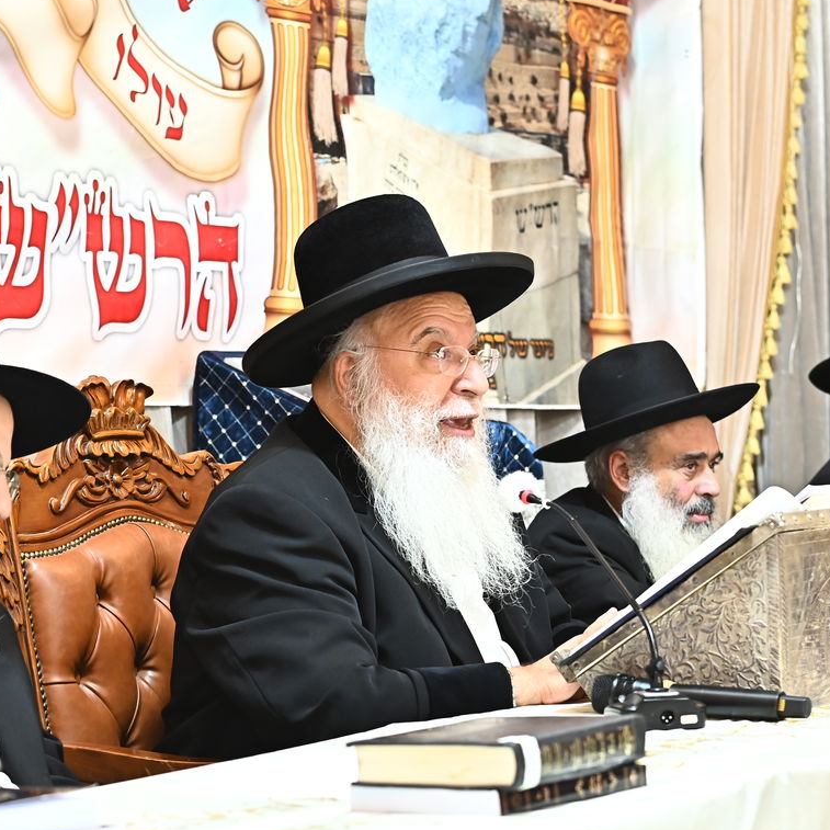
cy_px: 424
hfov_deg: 15.8
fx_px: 2984
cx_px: 368
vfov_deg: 15.8
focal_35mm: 110
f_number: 5.6
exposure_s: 1/125
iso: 1600
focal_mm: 70
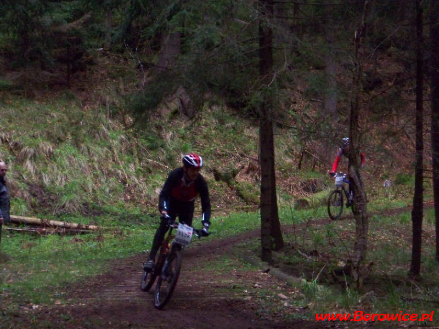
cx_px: 220
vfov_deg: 12.7
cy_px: 164
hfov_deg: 16.8
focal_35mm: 117
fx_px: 1484
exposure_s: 1/125
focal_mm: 19.2
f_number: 4.4
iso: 400
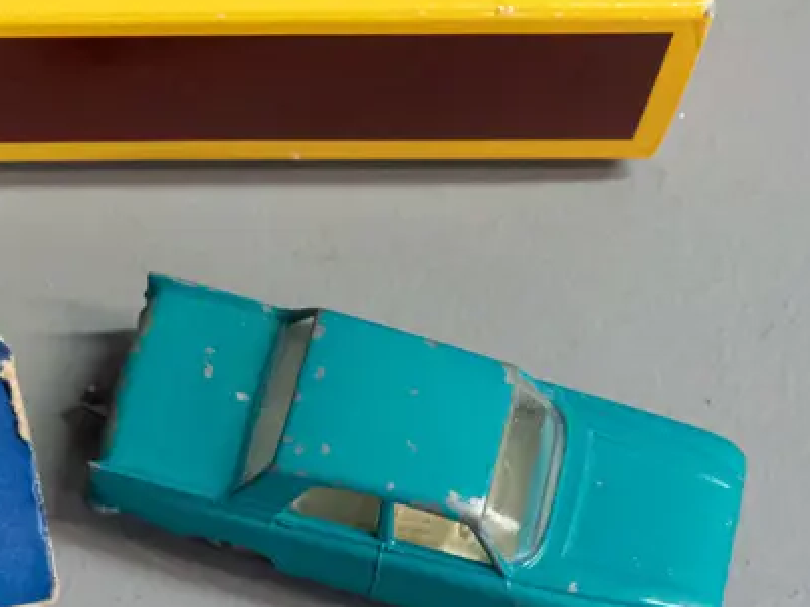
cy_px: 46
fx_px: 2854
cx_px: -205
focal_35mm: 122
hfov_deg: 15.5
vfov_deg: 12.0
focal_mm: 24
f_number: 5.6
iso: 3200
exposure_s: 1/80
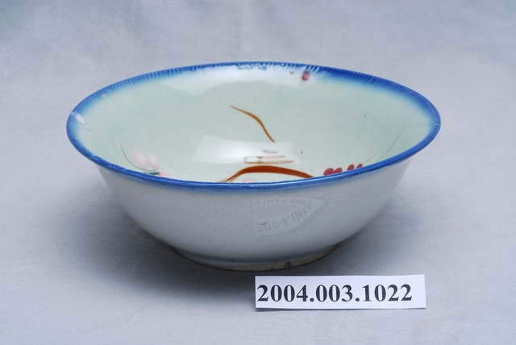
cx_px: 258
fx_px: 1291
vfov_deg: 15.2
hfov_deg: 22.6
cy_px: 172
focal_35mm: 90
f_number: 13
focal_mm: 60
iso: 100
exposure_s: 1/125
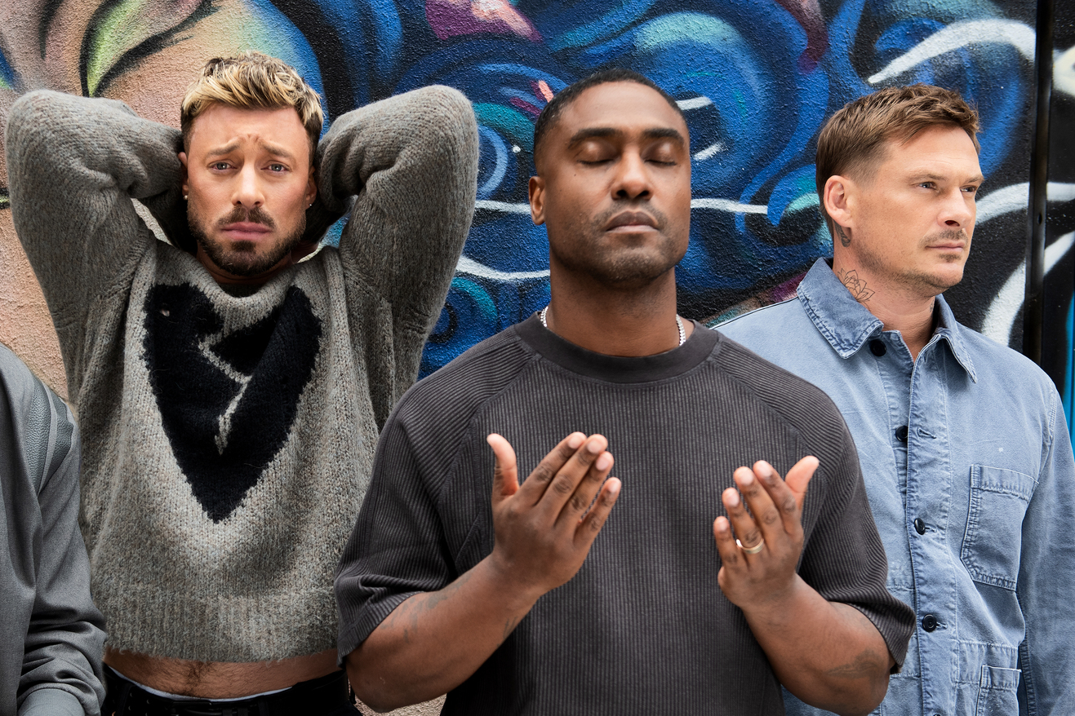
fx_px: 2090
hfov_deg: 28.6
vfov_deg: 19.4
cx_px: 331
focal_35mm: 70
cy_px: 420
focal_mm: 48
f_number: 4.5
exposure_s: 1/125
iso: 250
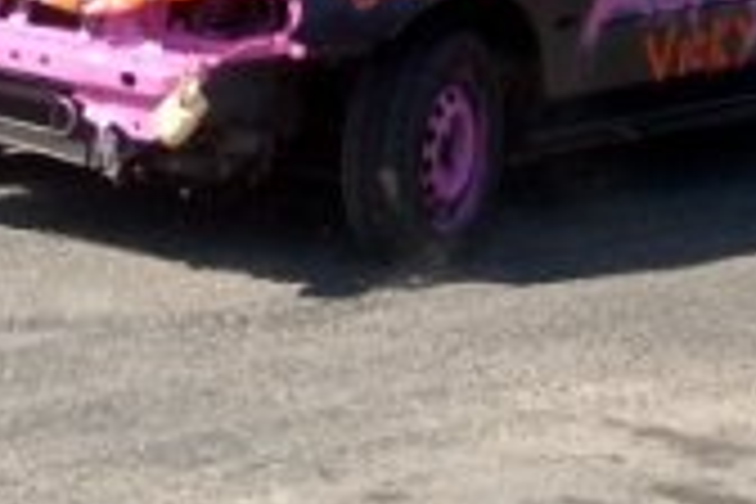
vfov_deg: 6.0
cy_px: -184
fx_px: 4788
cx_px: -144
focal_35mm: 228
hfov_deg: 8.9
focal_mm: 40
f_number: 4.8
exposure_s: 1/800
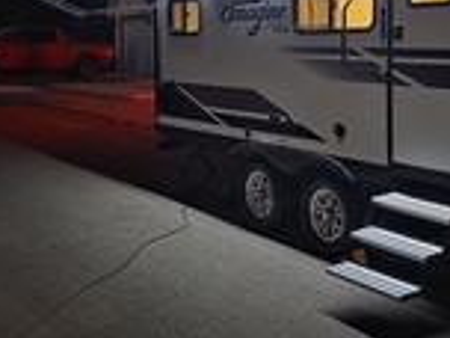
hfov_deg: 35.7
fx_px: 689
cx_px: 314
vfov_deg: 27.0
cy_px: 70
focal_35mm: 53
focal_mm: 6.3
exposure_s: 1/20
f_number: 1.7
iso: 2500
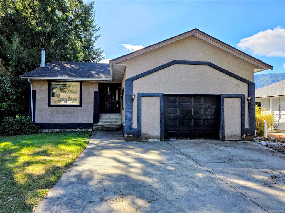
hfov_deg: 73.9
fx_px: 189
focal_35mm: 23
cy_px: 106
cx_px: 142
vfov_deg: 58.9
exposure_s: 1/2657
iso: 80
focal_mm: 6.3
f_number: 1.7
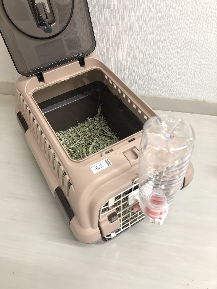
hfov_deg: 49.7
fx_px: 234
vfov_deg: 63.4
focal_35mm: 28
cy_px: 144
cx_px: 108
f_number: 1.8
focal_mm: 3.99
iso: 40
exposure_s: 1/20
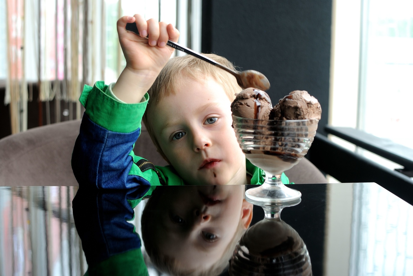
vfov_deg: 25.8
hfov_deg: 37.8
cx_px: 206
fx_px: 603
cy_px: 138
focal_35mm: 52
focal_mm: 35
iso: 100
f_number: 4
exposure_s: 1/25
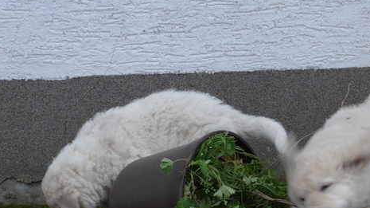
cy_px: 170
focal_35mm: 83
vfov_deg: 14.4
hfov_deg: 25.6
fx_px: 814
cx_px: 205
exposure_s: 1/125
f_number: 5.6
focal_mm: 12.7
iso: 400
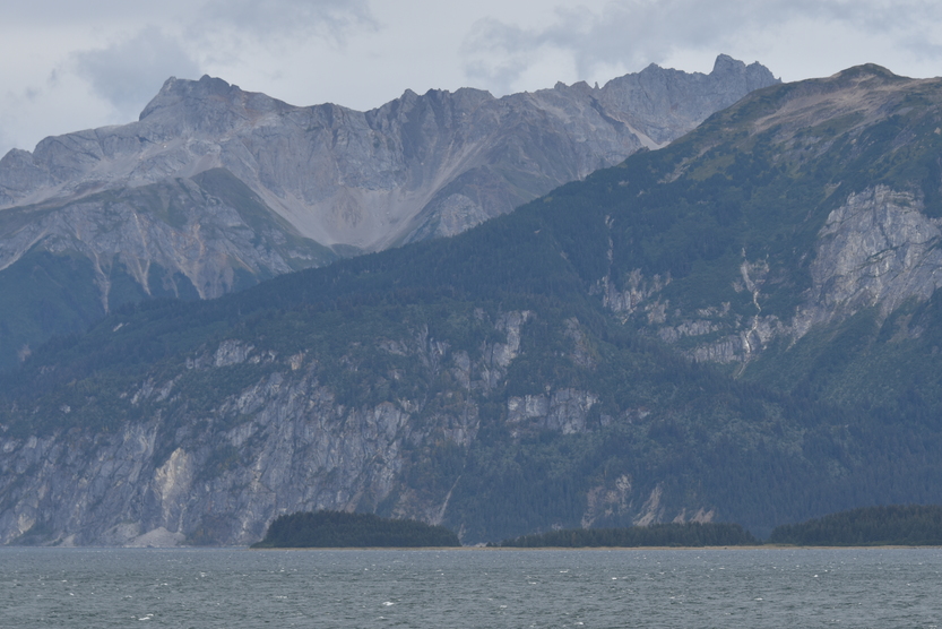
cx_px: 606
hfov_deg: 11.9
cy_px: 301
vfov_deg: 8.0
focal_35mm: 172
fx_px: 4502
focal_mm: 112
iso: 100
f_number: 9
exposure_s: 1/320
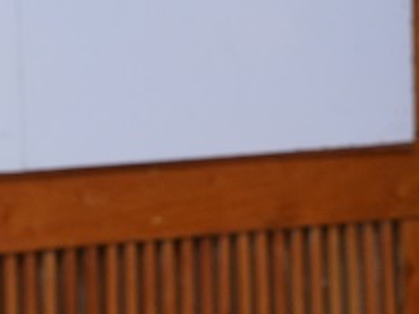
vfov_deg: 4.3
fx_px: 4212
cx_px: 447
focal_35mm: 348
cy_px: 82
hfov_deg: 5.7
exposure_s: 1/125
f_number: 3.5
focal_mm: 54
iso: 800
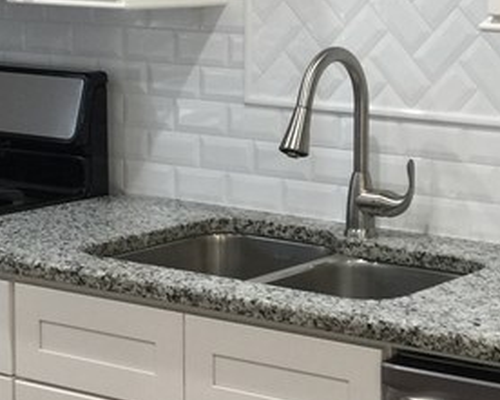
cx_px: 418
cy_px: 138
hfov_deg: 18.1
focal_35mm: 105
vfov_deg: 14.7
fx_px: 1554
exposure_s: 1/30
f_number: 2.2
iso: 40
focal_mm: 4.15
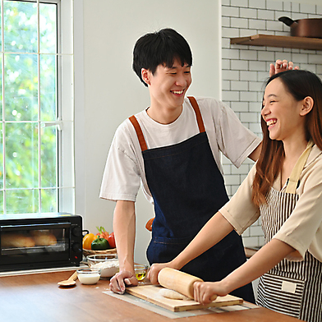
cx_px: 169
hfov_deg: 26.5
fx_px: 684
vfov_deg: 26.5
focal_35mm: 65
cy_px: 160
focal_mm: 50
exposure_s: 1/1250
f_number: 1.8
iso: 400
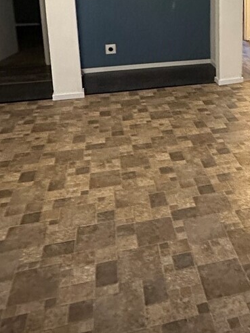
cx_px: 214
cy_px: 40
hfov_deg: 33.7
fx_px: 395
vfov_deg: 42.4
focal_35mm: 41
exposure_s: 1/60
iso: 1000
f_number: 2.2
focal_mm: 2.22
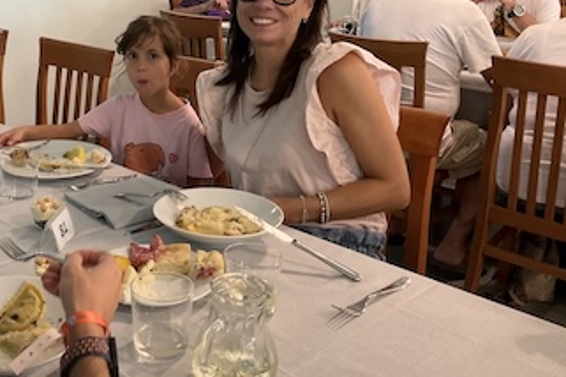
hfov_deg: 40.8
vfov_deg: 28.5
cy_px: 131
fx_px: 739
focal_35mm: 47
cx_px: 146
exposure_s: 1/50
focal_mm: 3
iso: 125
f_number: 1.8
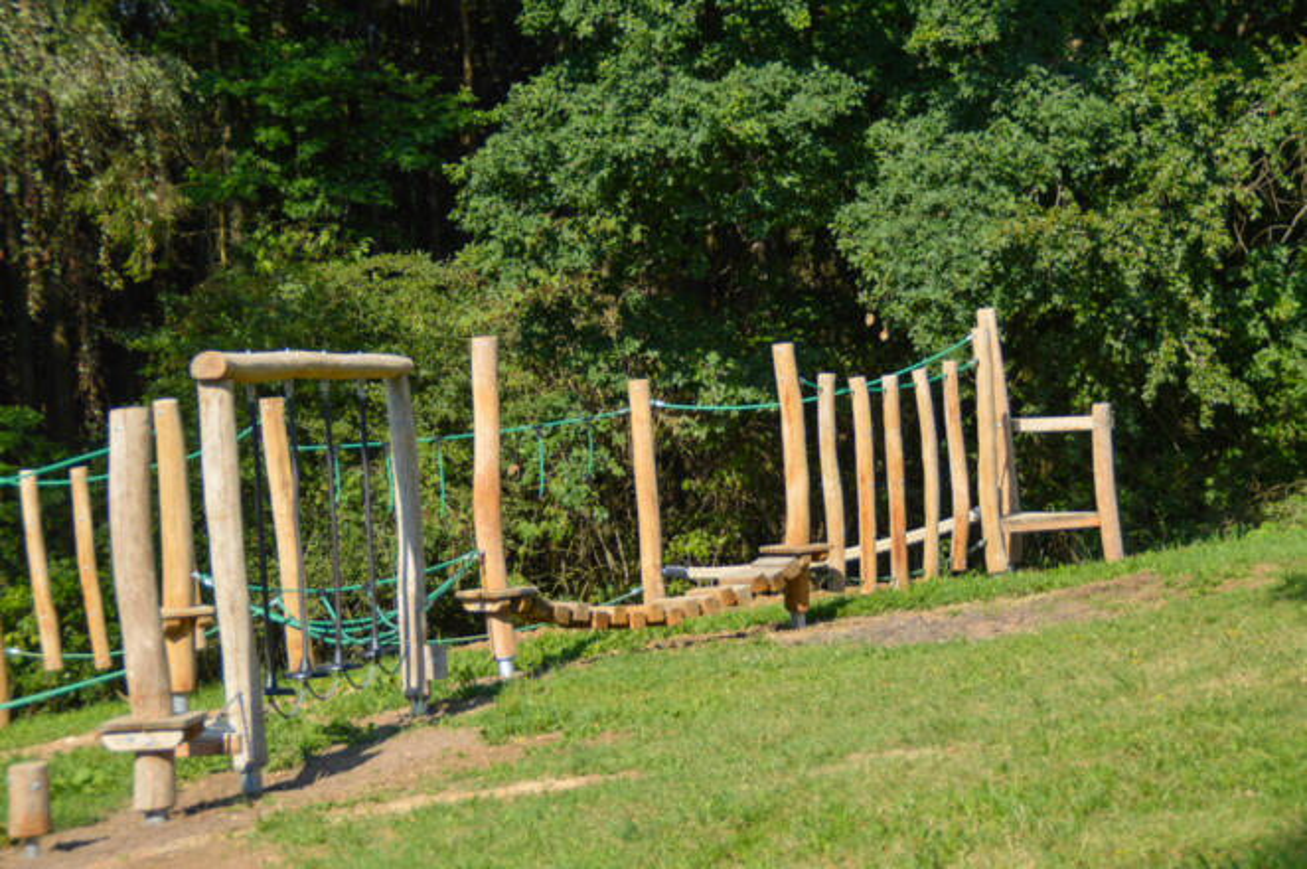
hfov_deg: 24.2
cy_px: 434
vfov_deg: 16.2
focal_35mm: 84
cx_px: 654
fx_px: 3047
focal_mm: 56
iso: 110
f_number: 5.6
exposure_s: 1/500
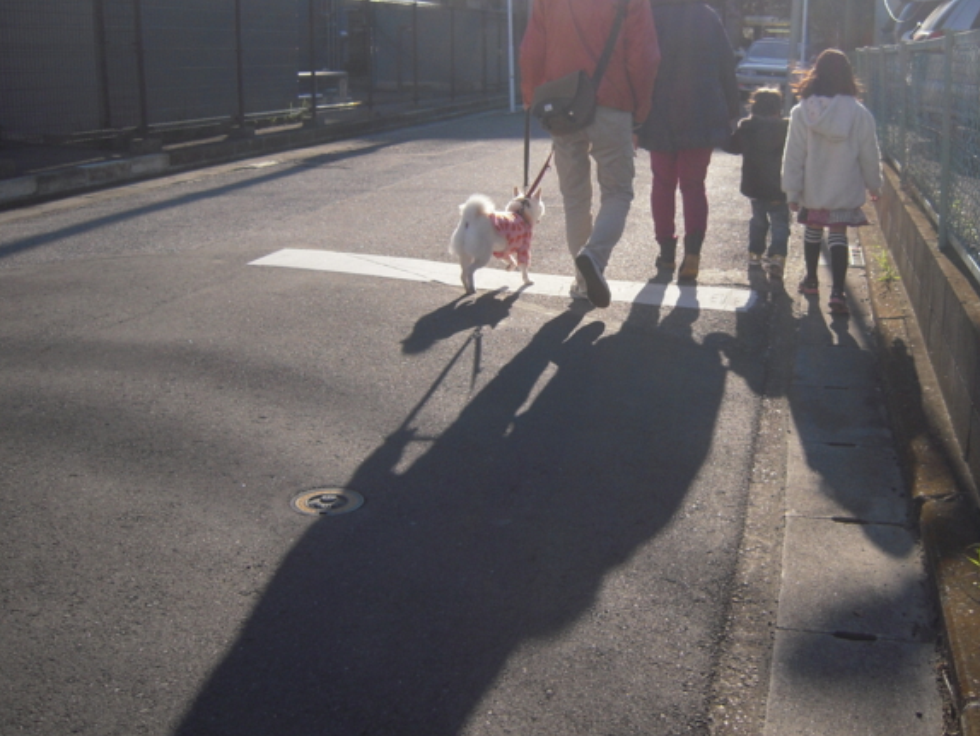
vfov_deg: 36.8
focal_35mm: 39
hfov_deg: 47.5
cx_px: 606
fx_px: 1105
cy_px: 309
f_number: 5.4
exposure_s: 1/320
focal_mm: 5
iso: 100
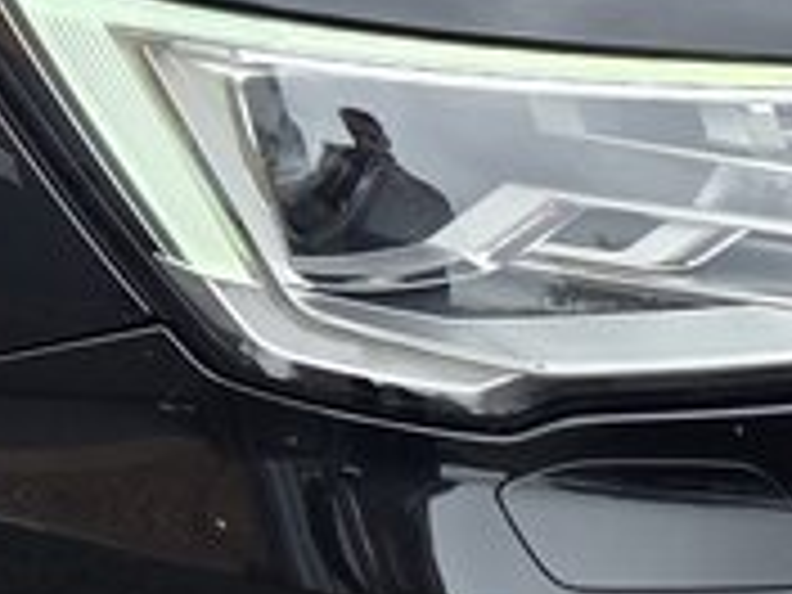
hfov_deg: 11.4
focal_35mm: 167
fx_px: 3821
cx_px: -351
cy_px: 9
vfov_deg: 8.8
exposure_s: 1/1437
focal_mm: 6.25
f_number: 1.7
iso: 80
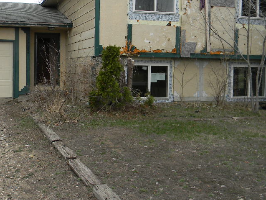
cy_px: 77
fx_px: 346
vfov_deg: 32.1
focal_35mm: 45
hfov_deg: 41.3
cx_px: 79
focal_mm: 5
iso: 80
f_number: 3.5
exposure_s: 1/380
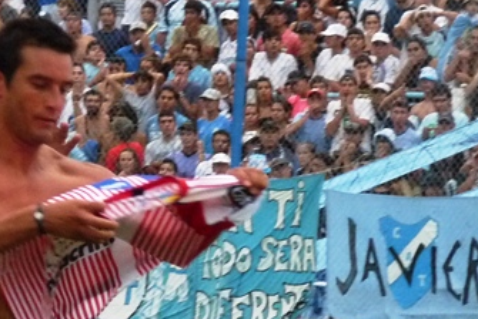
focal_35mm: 675
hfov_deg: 3.1
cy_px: 282
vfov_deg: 2.0
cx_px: 20
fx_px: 8970
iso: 400
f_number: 3.7
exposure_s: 1/400
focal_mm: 34.2
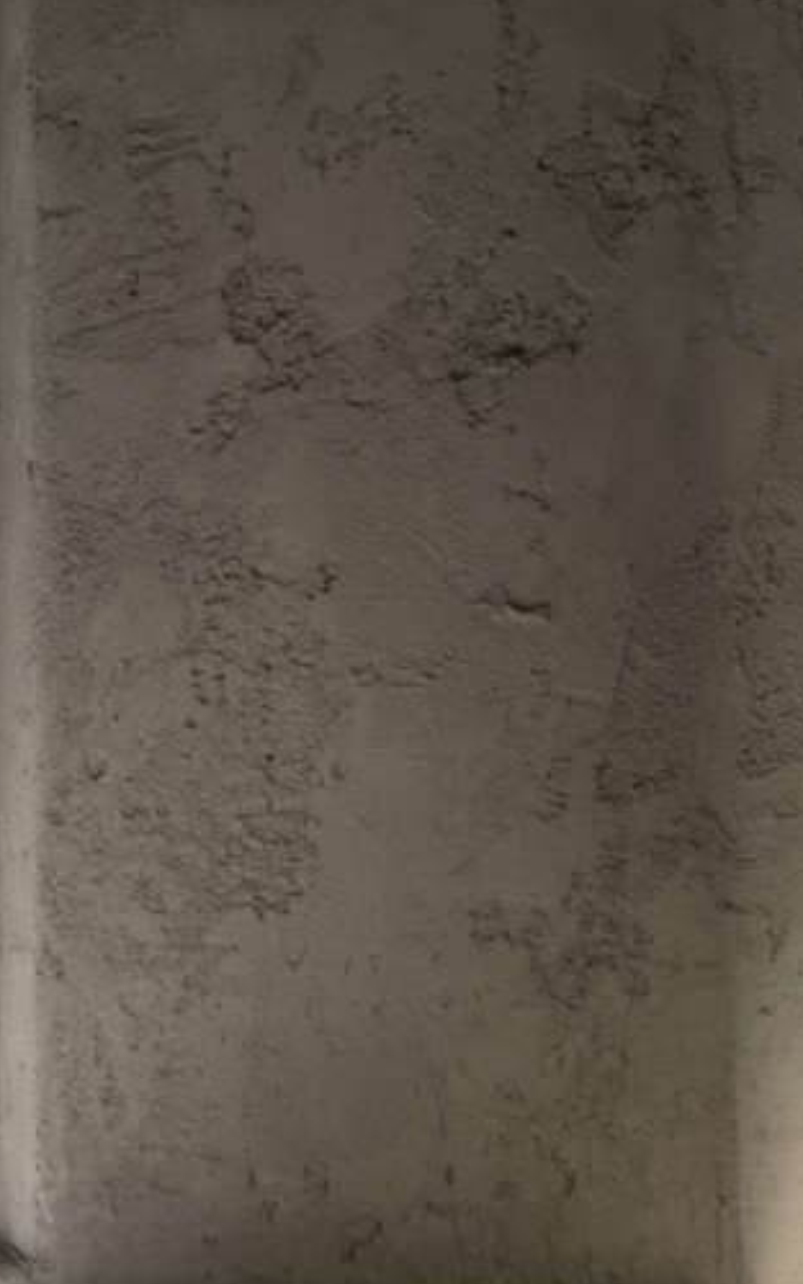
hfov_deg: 6.1
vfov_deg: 9.9
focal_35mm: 204
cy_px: -740
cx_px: -1261
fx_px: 7141
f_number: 10
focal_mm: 45
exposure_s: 1/1.25
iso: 100
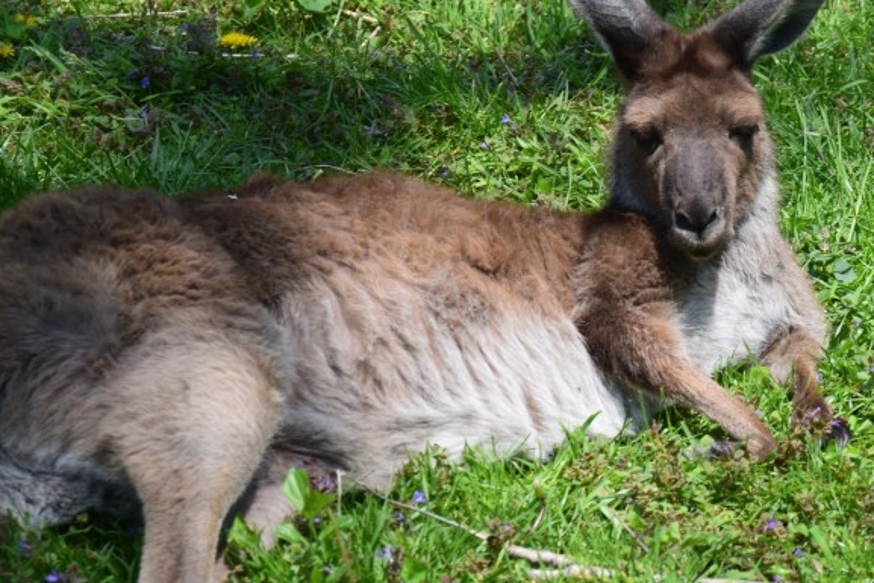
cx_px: 665
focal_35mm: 532
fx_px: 12918
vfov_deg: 2.6
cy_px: 132
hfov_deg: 3.9
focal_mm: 200
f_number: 10
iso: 200
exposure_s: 1/200
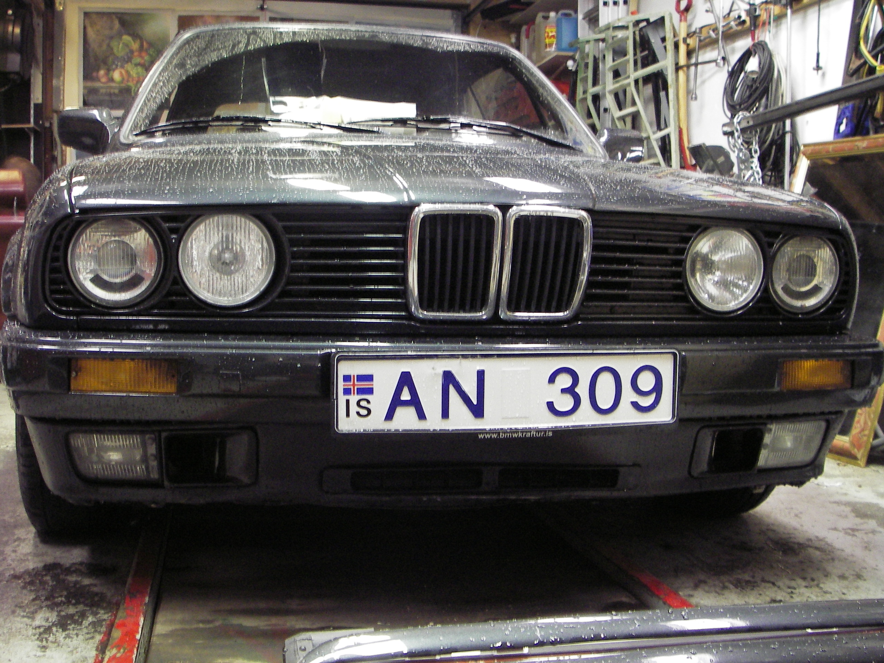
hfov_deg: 49.0
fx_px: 970
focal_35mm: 38
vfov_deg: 37.7
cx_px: 442
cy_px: 332
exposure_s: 1/4
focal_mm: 6.3
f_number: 3.3
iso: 160
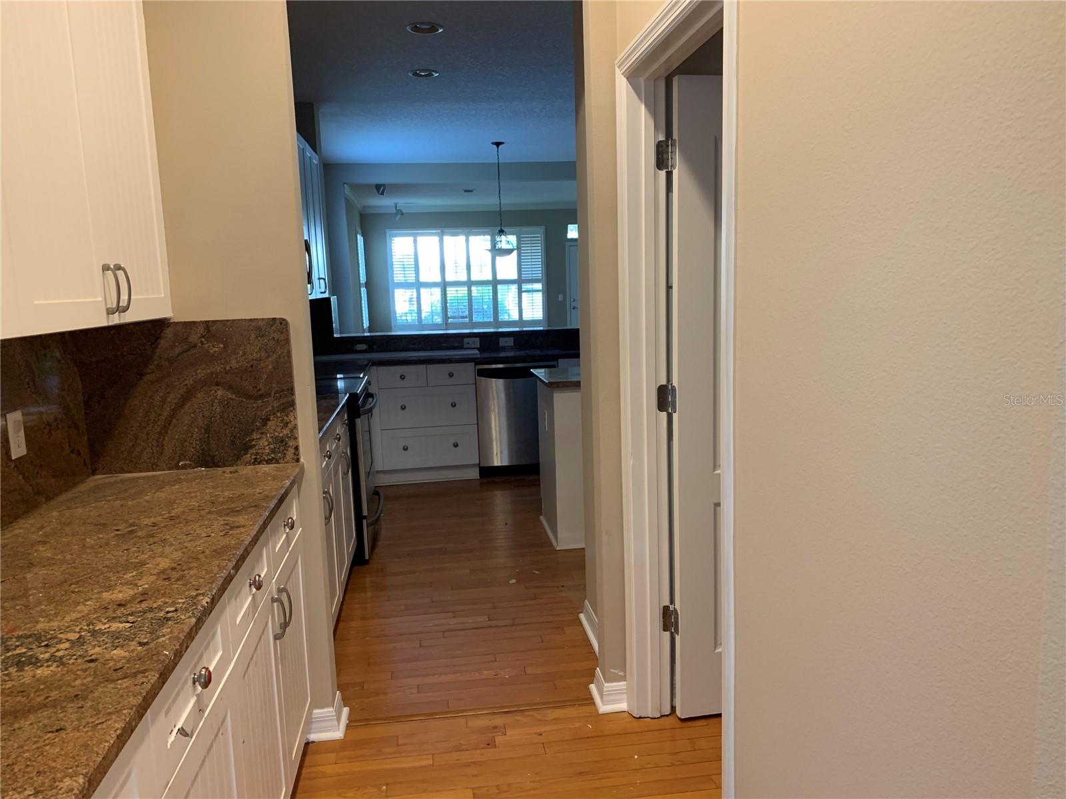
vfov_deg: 53.1
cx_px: 533
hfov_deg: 67.3
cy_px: 400
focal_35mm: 26
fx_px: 801
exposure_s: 1/60
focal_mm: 4.25
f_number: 1.8
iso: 160
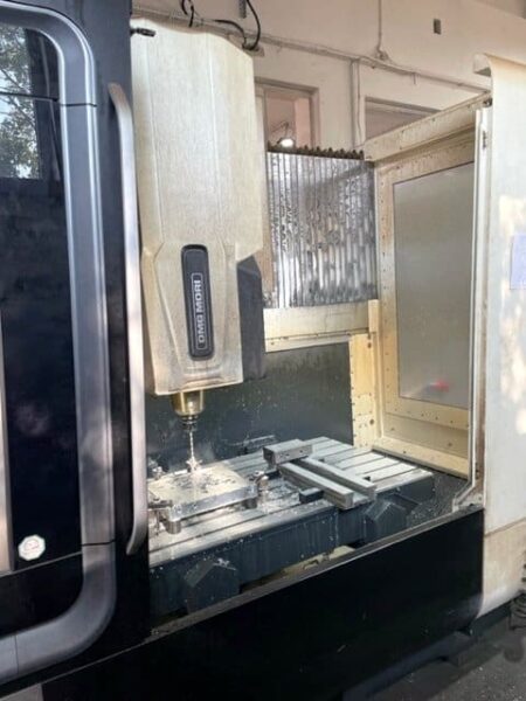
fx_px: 527
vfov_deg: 67.3
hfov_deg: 53.1
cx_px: 263
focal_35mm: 26
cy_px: 350
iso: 32
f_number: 1.6
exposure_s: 1/100
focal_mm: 4.2
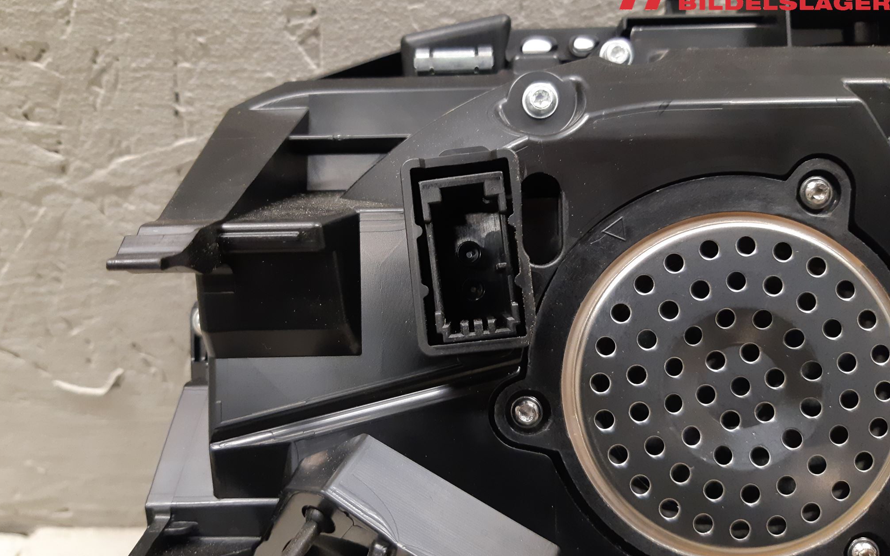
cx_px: 438
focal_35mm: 28
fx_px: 679
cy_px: 274
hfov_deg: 66.5
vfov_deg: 44.5
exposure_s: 1/33
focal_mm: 3.93
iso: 250
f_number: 1.7
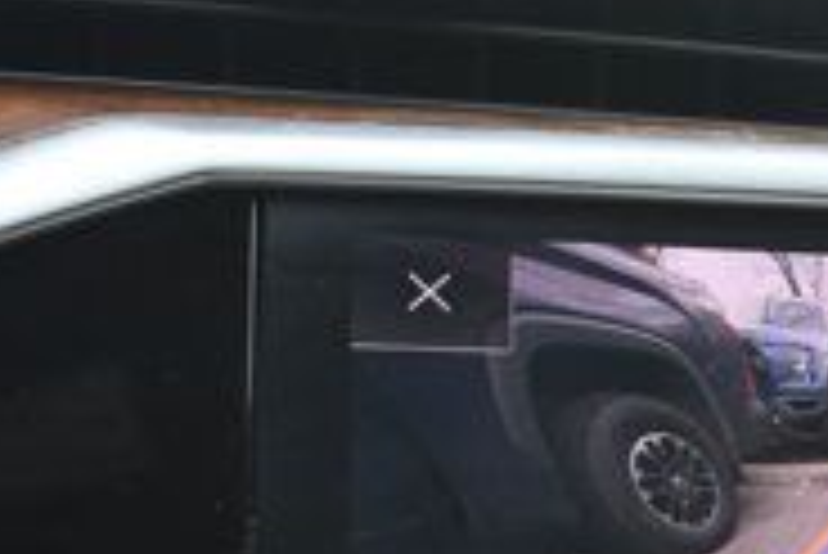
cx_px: 1044
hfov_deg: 17.8
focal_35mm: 108
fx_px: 2486
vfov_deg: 12.4
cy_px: 700
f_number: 3.8
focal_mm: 21
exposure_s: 1/250
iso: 720
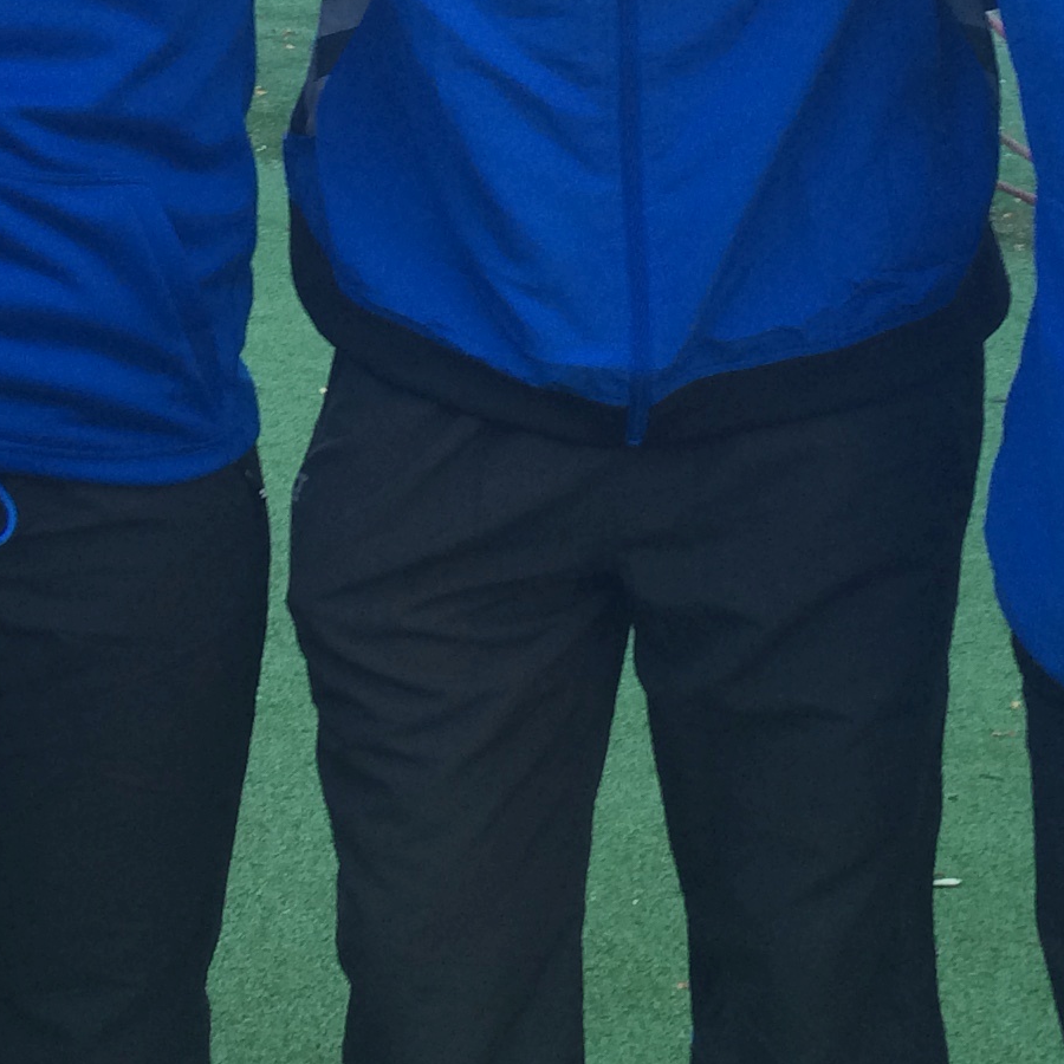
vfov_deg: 18.2
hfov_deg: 18.5
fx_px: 3234
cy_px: 1
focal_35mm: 93
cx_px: 195
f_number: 2.2
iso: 80
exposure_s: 1/30
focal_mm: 4.15
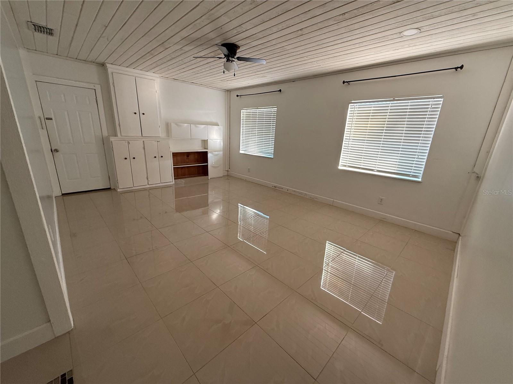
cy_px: 192
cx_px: 256
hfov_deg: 102.1
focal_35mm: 14
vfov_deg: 85.7
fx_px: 207
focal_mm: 2.22
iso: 250
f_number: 2.2
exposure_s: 1/99
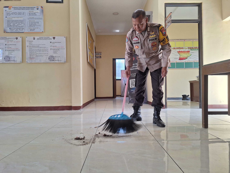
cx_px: 115
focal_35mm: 23
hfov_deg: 73.9
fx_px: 153
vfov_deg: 58.9
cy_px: 86
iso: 50
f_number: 1.8
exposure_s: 1/50
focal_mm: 5.54
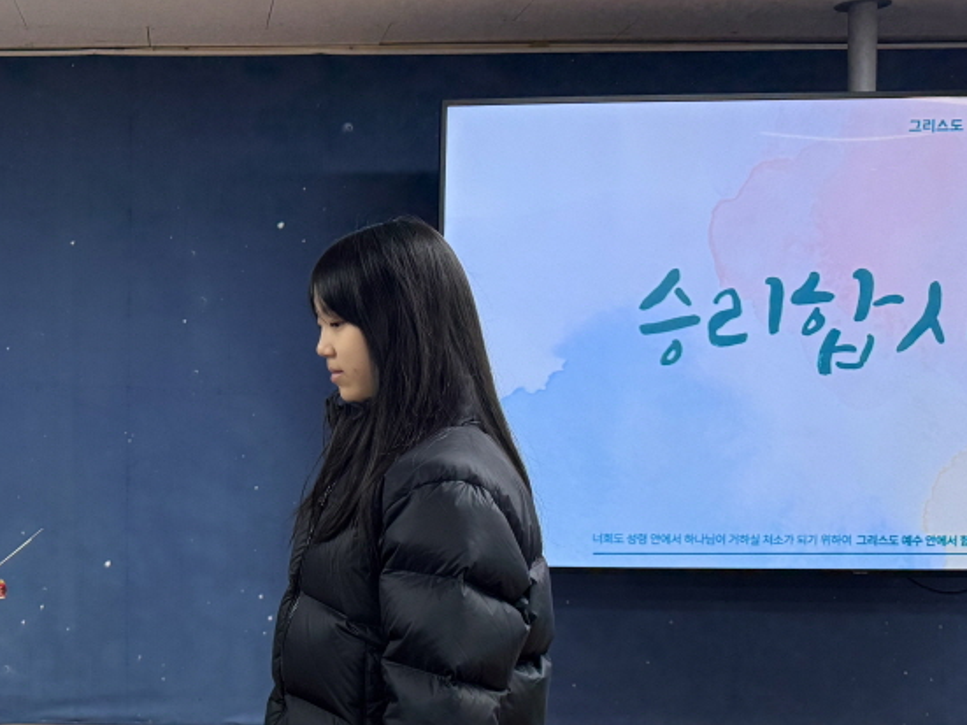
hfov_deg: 38.9
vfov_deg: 31.5
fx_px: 1285
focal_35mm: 46
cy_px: 397
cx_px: 135
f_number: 1.78
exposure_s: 1/120
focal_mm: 6.76
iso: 250
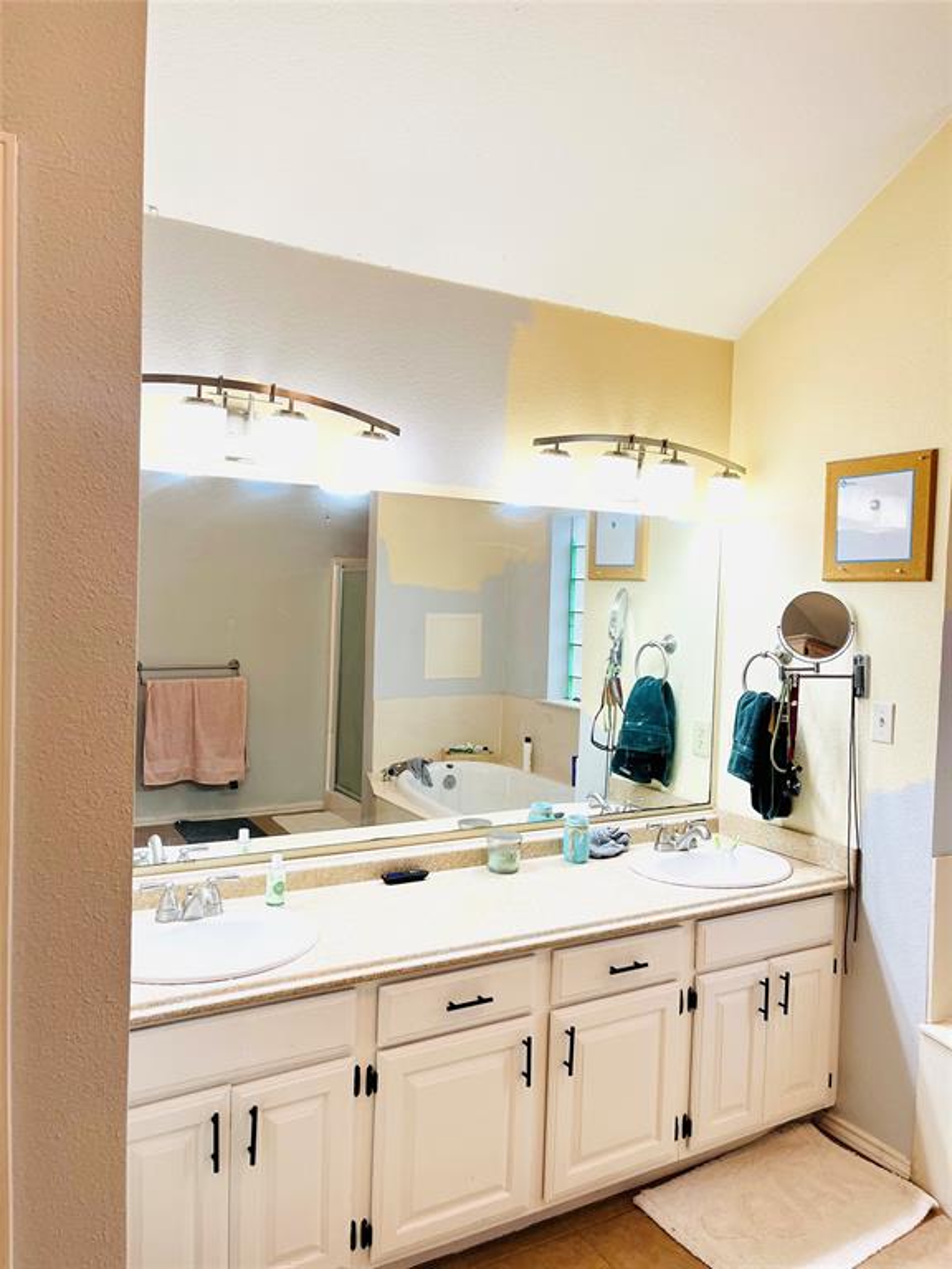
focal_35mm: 26
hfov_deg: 53.1
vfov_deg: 67.3
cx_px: 476
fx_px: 953
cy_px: 634
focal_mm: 5.1
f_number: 1.6
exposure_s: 1/137
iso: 64
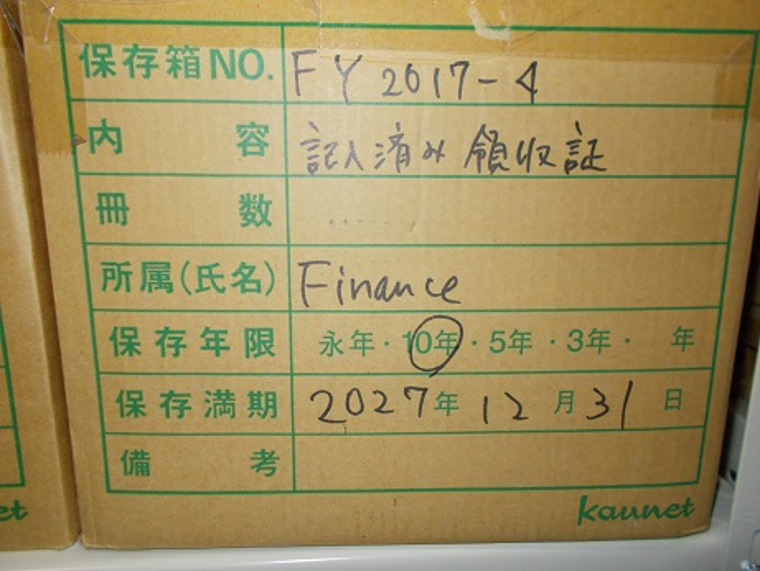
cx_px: 380
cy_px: 286
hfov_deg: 67.3
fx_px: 571
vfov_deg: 53.1
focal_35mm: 26
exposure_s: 1/25
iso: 200
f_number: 3.2
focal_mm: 4.6
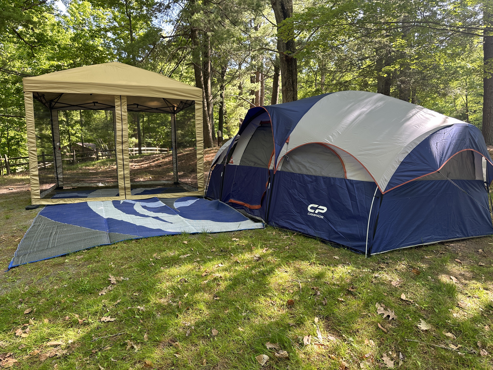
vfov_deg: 56.8
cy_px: 185
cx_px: 246
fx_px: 342
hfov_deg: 71.6
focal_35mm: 24
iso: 80
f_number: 1.78
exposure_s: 1/190
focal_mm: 6.86
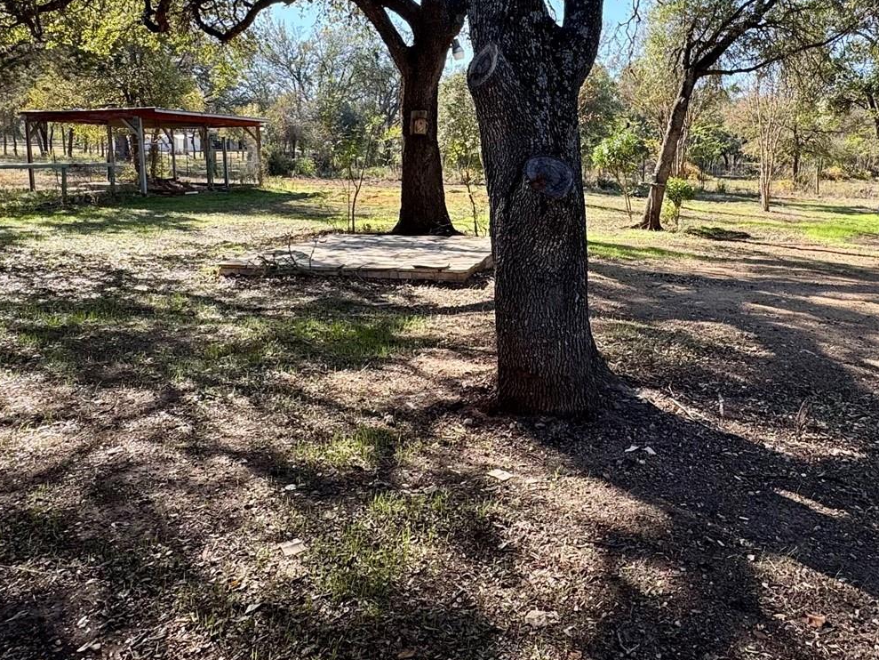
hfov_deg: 61.1
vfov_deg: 47.5
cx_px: 531
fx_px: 736
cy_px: 225
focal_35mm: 29
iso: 40
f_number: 2.2
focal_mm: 2.22
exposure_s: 1/316
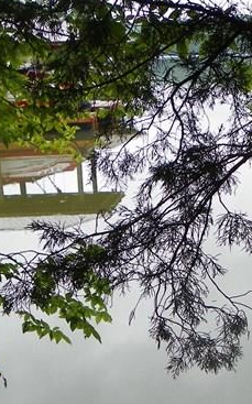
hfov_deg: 16.1
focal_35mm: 77
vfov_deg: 26.7
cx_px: 322
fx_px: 847
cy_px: 255
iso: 80
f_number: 2.8
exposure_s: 1/125
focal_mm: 4.6
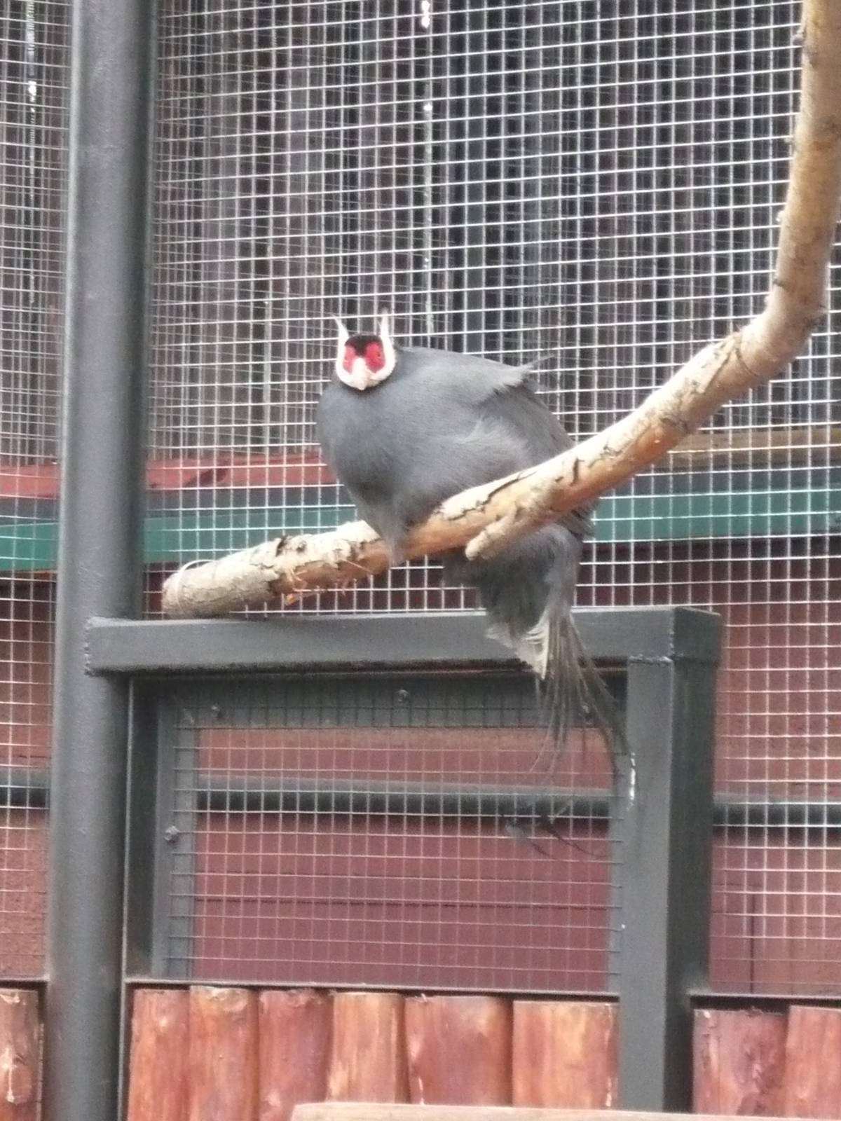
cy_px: 560
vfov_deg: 12.3
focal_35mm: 160
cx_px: 420
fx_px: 5183
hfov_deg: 9.3
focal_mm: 16.5
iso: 800
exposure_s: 1/50
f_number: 5.1
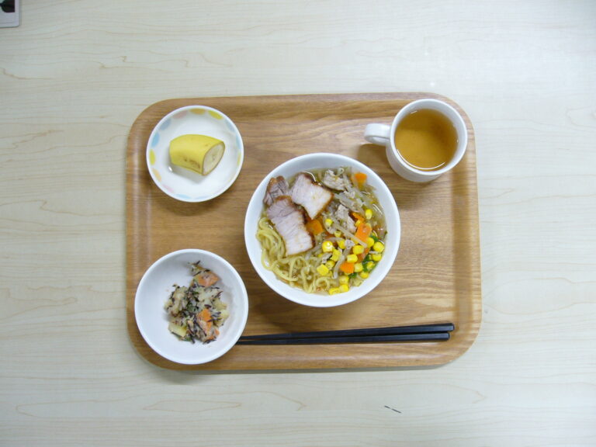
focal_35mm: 35
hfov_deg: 52.6
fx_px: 603
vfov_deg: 40.7
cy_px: 224
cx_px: 298
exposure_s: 1/20
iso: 100
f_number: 2.8
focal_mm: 5.8
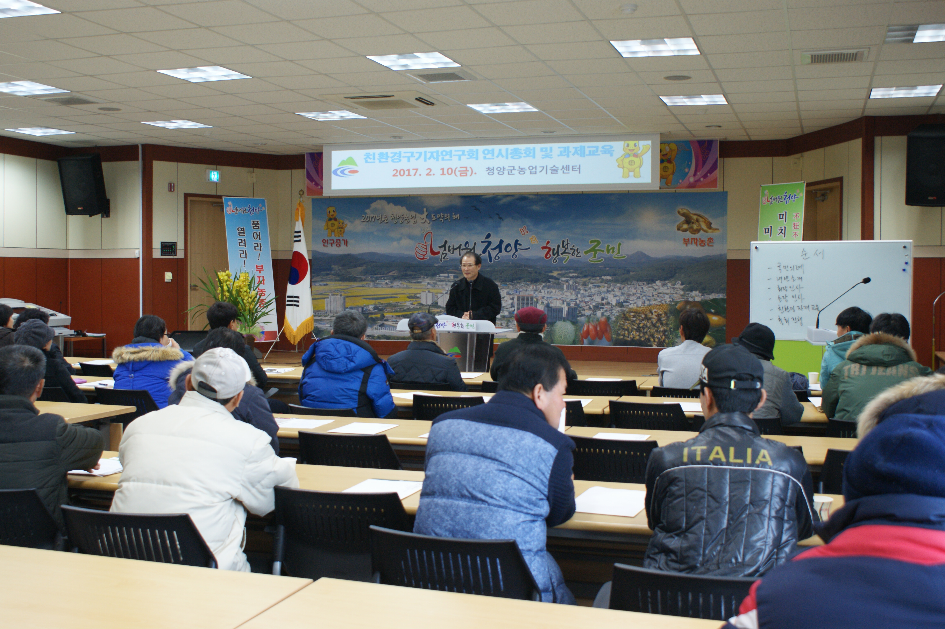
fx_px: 1023
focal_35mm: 39
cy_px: 314
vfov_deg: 34.2
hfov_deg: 49.6
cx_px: 472
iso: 320
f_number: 4.5
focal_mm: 26
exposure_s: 1/50
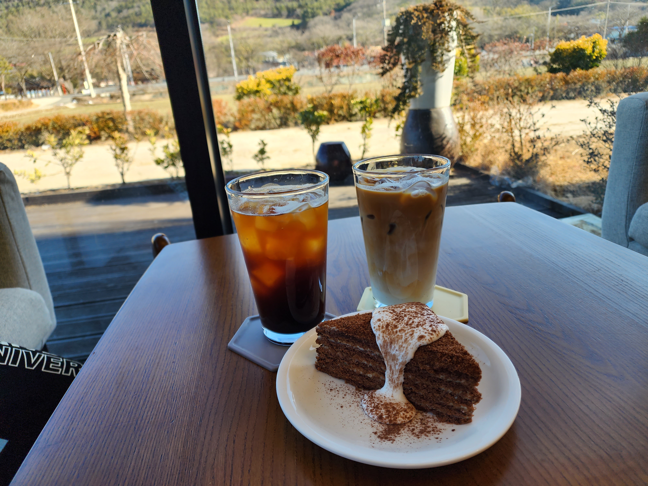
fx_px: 431
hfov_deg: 73.9
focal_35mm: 23
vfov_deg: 58.9
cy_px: 243
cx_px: 324
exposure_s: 1/180
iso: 20
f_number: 1.8
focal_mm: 6.4
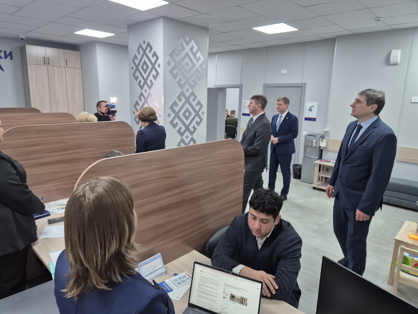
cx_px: 209
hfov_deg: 73.9
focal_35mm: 23
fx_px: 278
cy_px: 157
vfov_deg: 58.9
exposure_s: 1/100
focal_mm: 5.4
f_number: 1.8
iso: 160
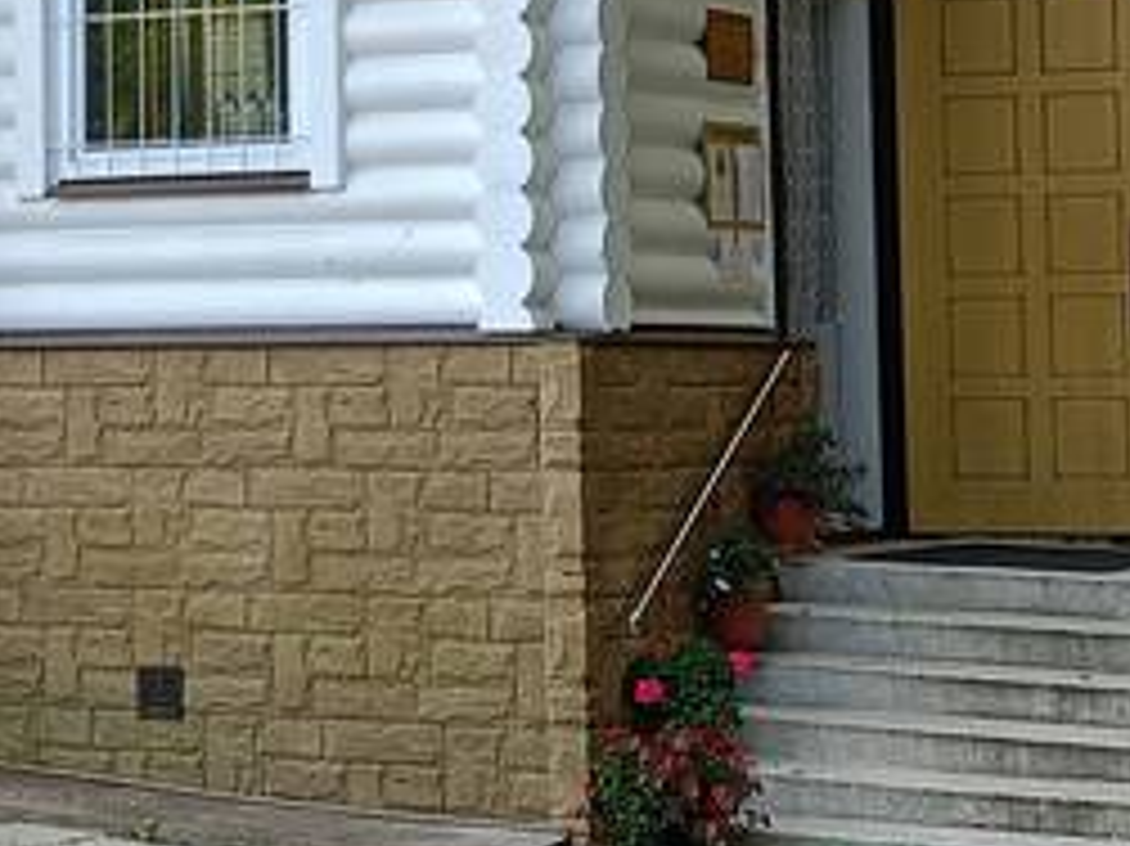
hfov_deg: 14.6
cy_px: 14
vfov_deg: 11.0
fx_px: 4372
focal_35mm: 134
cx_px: 167
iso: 100
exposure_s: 1/115
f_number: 1.79
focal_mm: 4.7
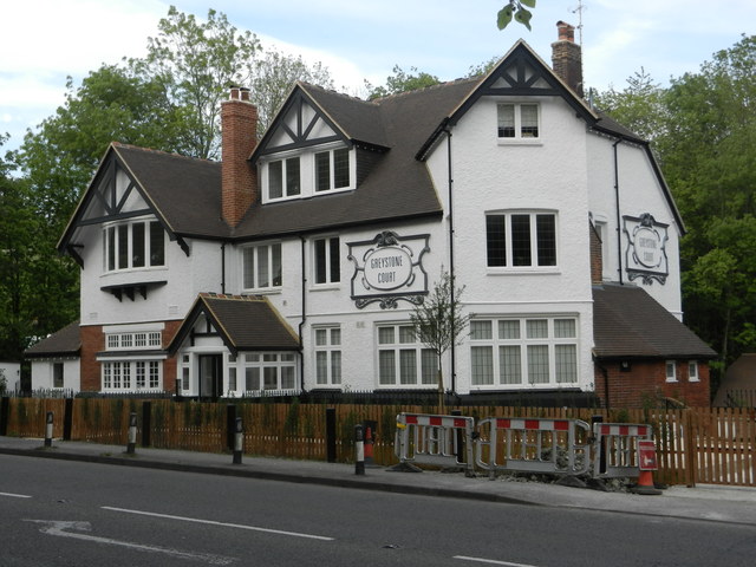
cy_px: 284
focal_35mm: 45
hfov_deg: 42.1
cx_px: 378
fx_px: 983
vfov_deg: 32.2
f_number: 4.2
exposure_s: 1/400
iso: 160
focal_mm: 8.2
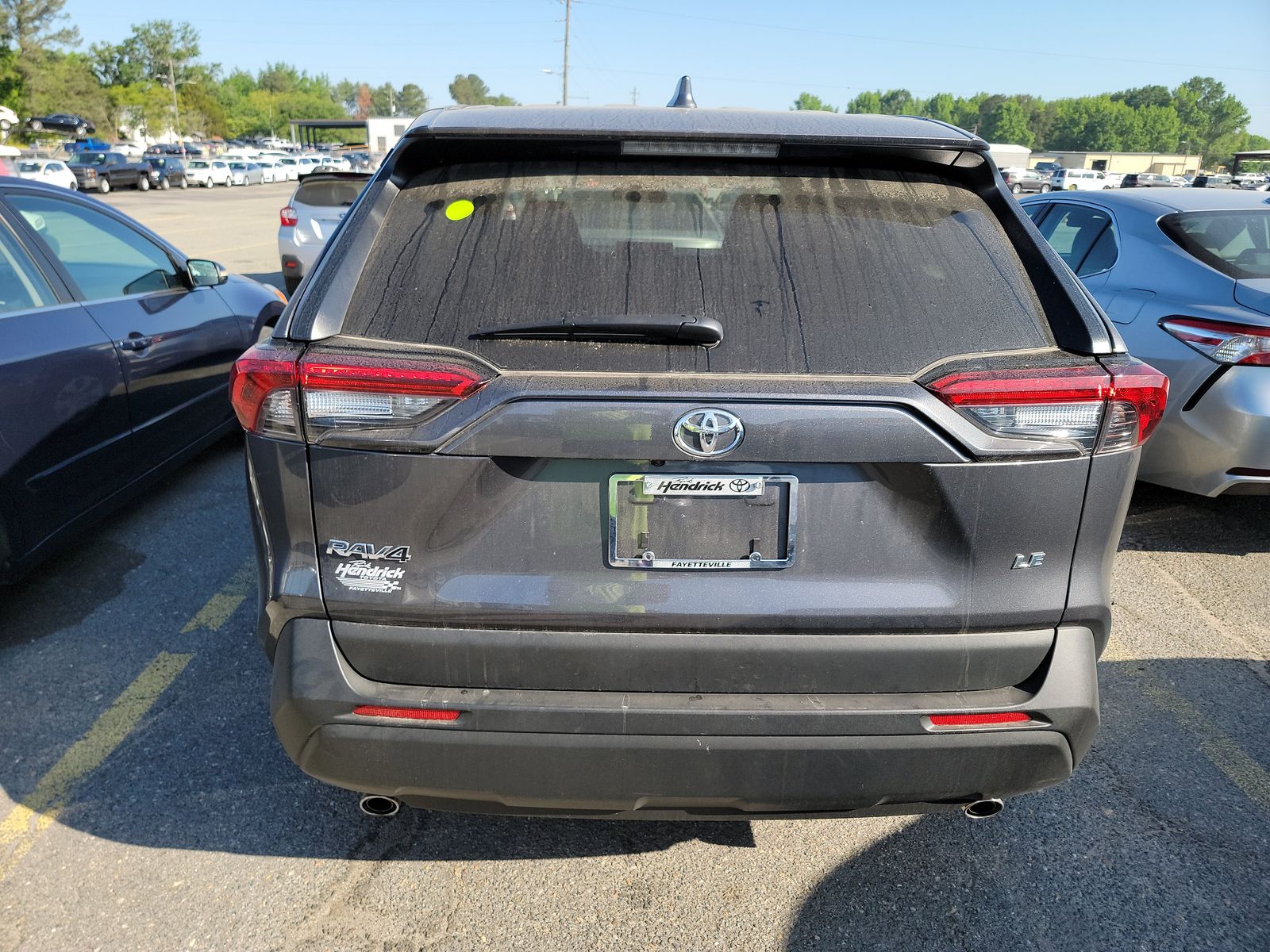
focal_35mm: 24
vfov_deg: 56.8
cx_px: 635
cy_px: 476
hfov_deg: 71.6
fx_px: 881
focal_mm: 6.7
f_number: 1.8
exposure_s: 1/421
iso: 50
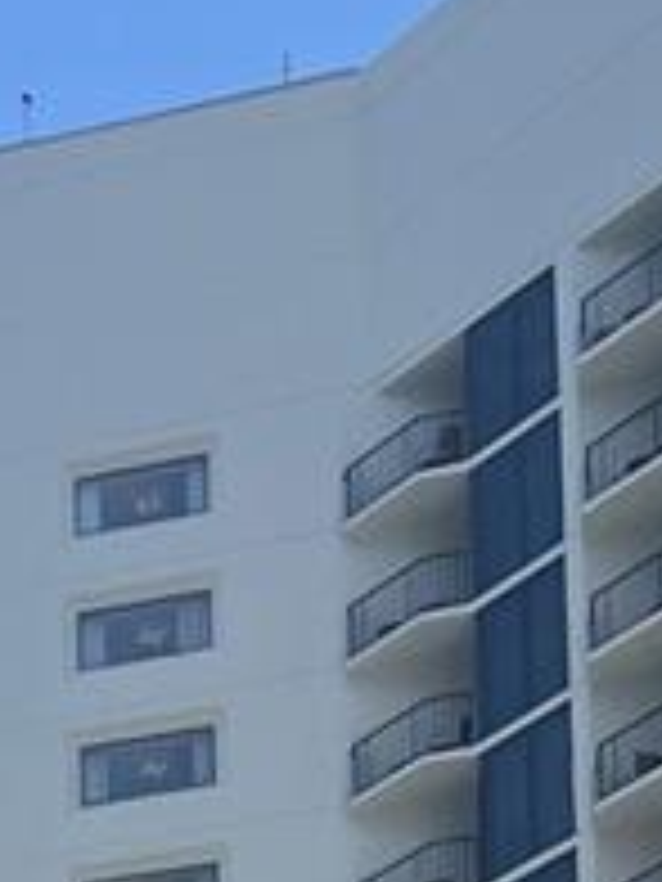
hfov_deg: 8.3
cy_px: 2318
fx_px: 4054
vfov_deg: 10.3
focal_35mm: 159
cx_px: -1085
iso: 50
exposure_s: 1/6211
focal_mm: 5.7
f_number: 1.5
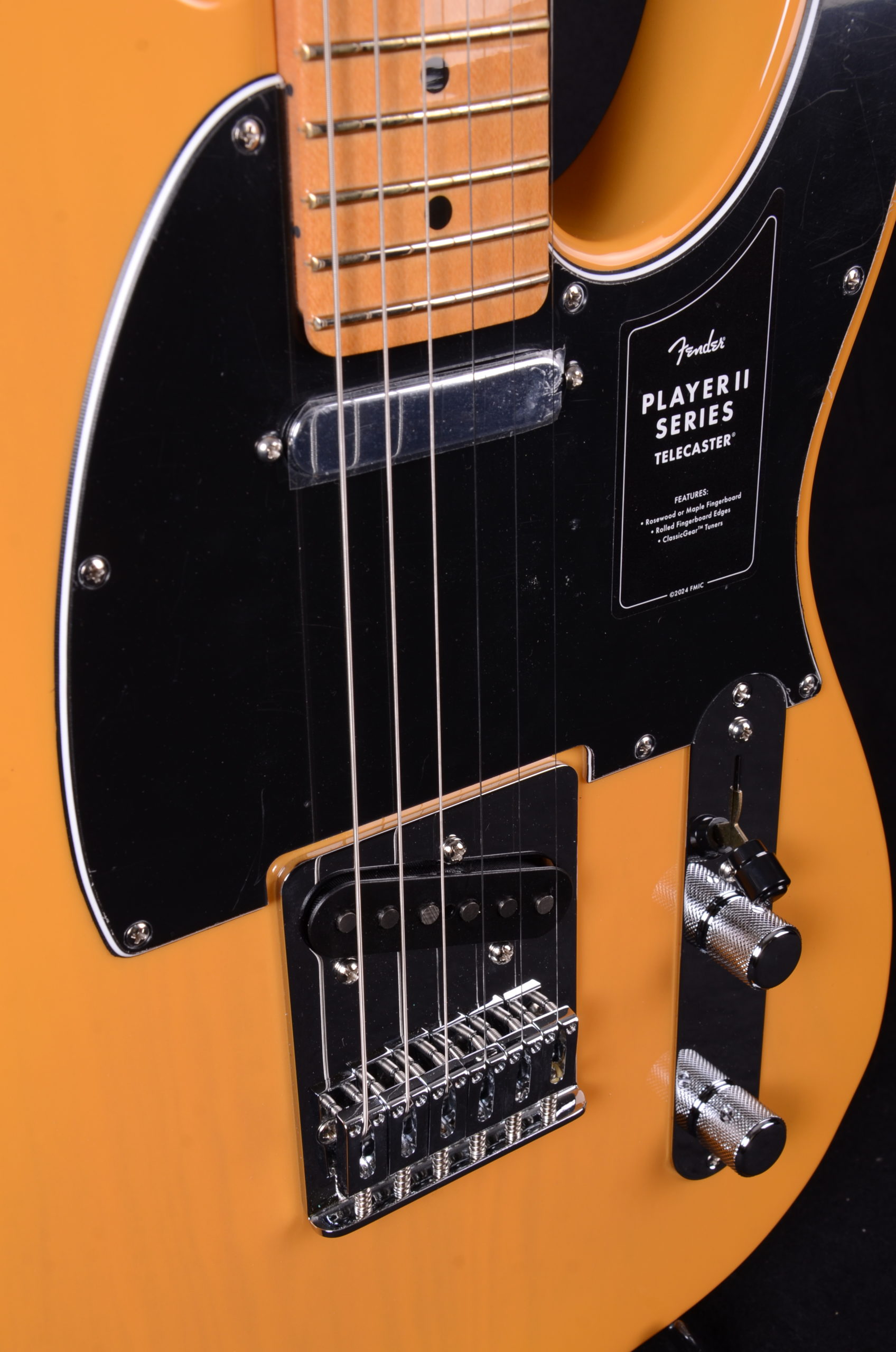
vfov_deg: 39.0
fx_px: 1912
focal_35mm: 51
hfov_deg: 26.4
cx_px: 448
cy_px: 676
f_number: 13
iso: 200
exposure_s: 1/200
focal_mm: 34
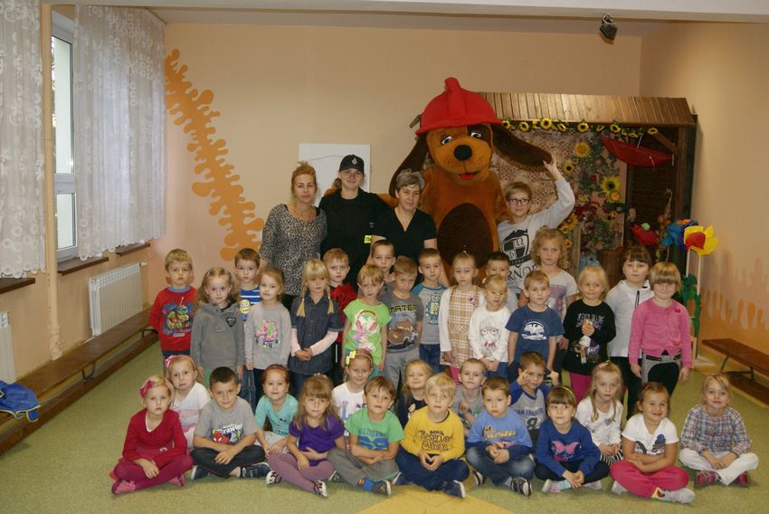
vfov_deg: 40.0
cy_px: 257
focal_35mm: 33
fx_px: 705
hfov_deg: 57.2
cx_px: 384
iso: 400
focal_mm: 22
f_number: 5.6
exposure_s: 1/60
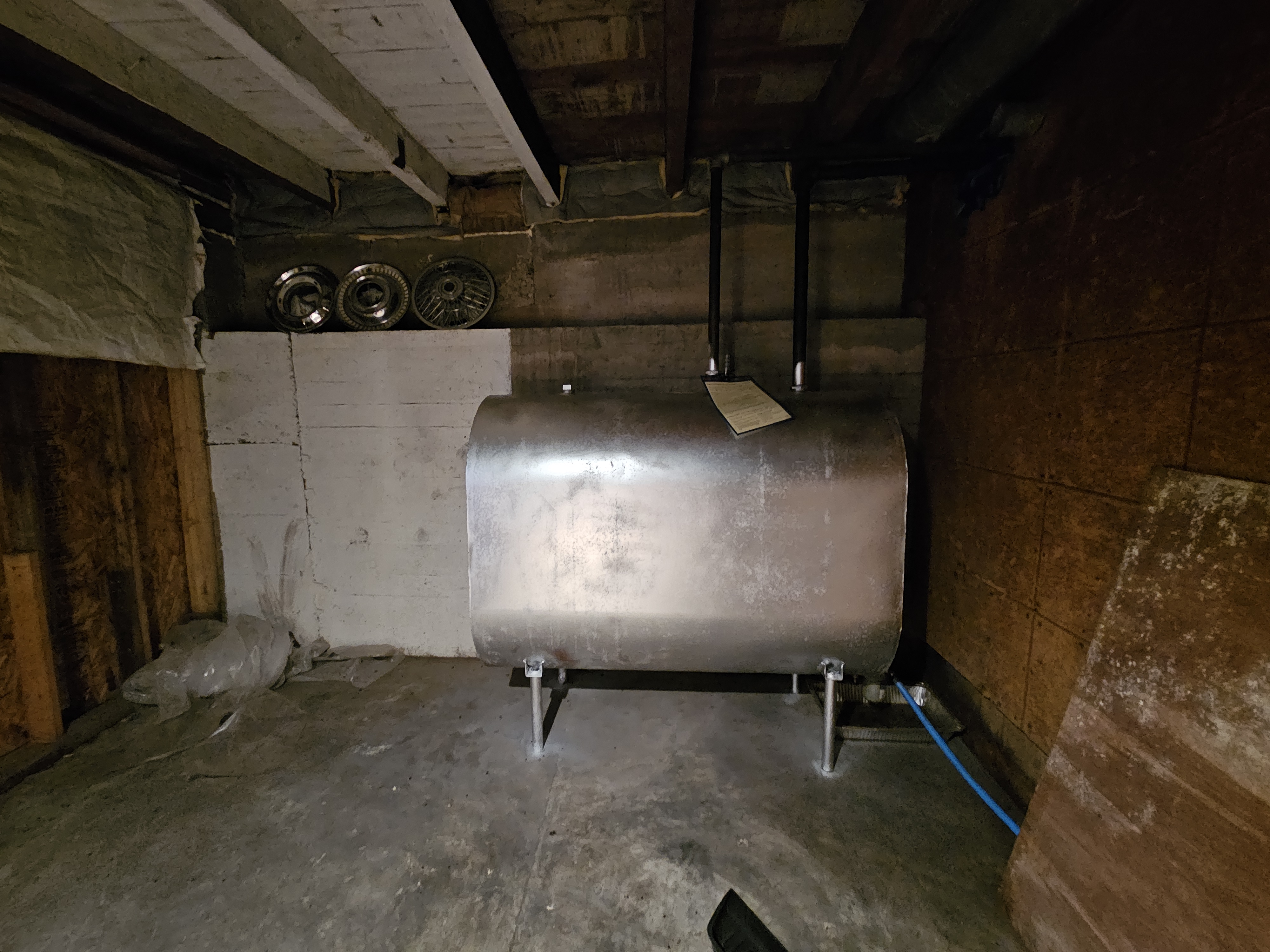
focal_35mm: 13
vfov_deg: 89.9
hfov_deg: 106.2
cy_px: 476
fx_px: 477
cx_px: 635
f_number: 2.2
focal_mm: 2.2
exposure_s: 1/24
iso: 1250
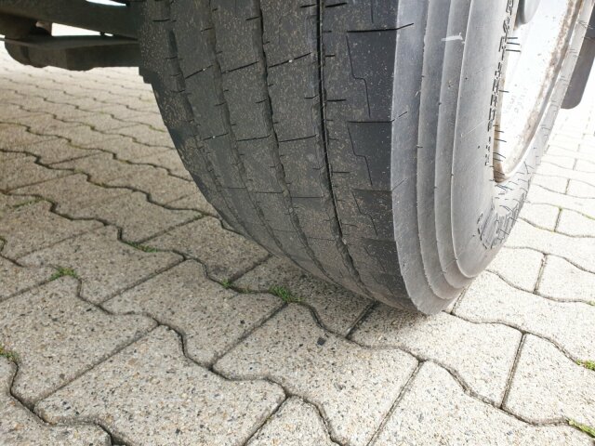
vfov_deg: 53.1
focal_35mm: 26
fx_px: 447
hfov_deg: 67.3
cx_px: 298
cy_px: 223
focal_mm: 4.3
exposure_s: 1/100
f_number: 2.4
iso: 80
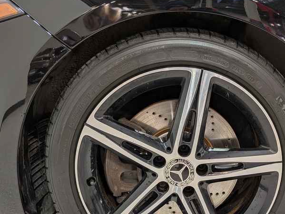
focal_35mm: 41
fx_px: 338
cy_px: 153
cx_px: 175
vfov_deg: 34.6
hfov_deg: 45.4
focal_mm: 4.53
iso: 26
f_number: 1.7
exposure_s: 1/153
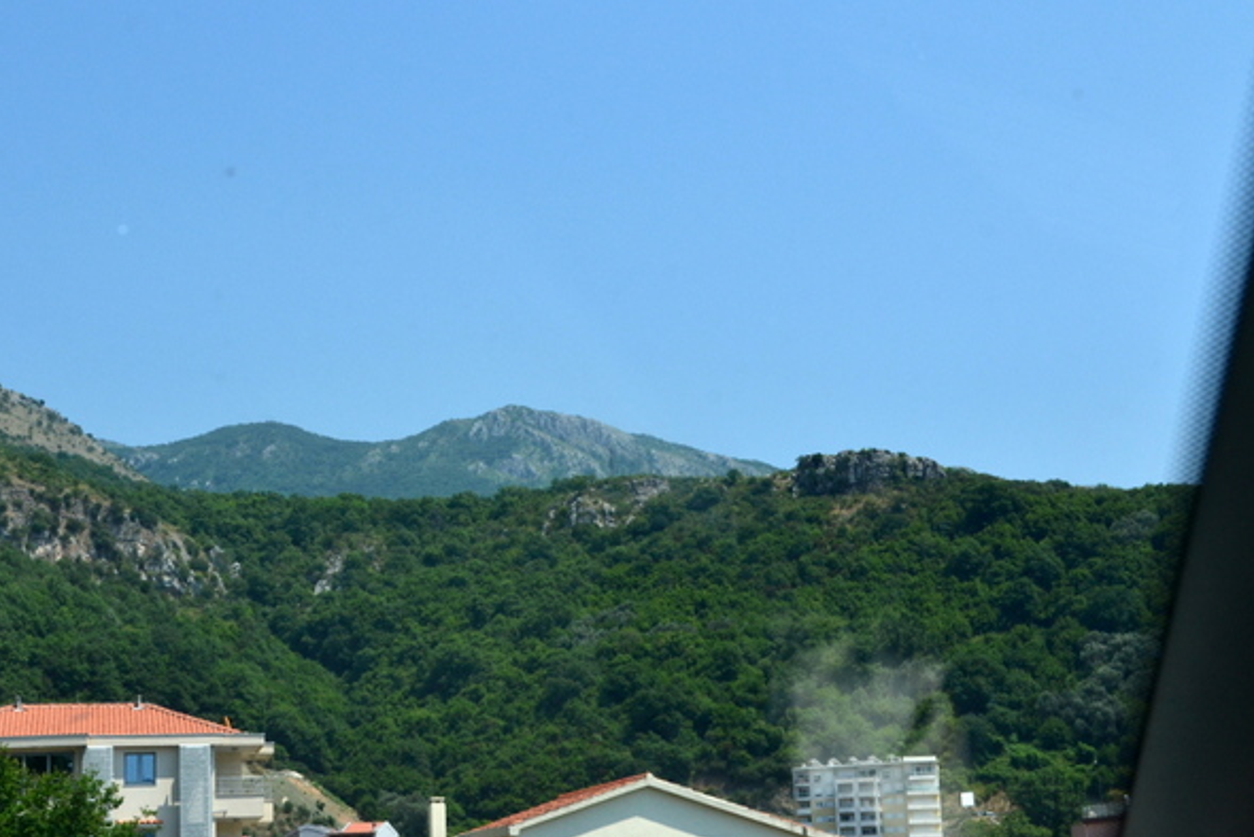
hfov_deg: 32.6
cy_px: 499
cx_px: 425
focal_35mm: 61
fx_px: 2126
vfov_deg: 22.3
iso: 400
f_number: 11
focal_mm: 30
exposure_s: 1/400
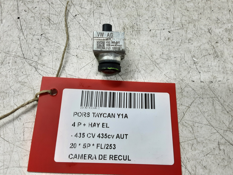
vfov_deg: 51.4
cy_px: 88
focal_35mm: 27
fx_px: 182
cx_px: 116
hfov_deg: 65.3
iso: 80
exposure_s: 1/50
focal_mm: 2.91
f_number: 1.9
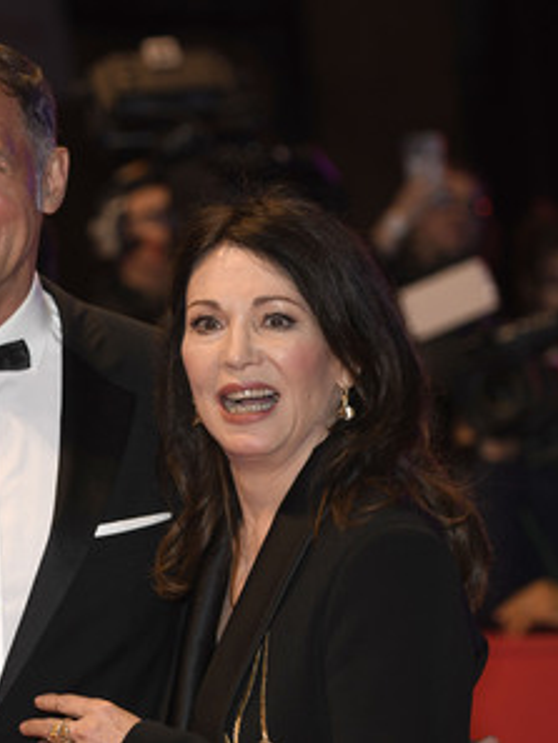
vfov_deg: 12.9
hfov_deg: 9.6
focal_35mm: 153
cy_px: 370
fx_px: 3286
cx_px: 11
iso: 800
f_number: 3.5
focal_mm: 105
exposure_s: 1/640
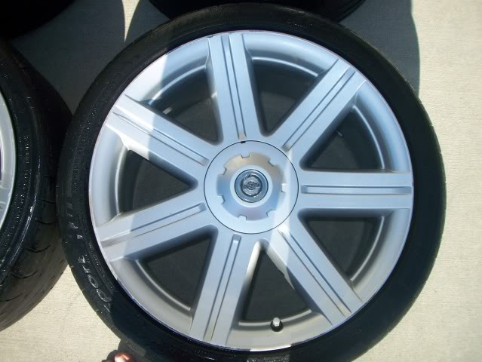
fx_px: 529
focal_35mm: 38
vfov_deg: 37.8
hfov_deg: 49.0
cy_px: 181
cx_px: 241
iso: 64
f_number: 3.9
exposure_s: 1/320
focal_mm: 6.3
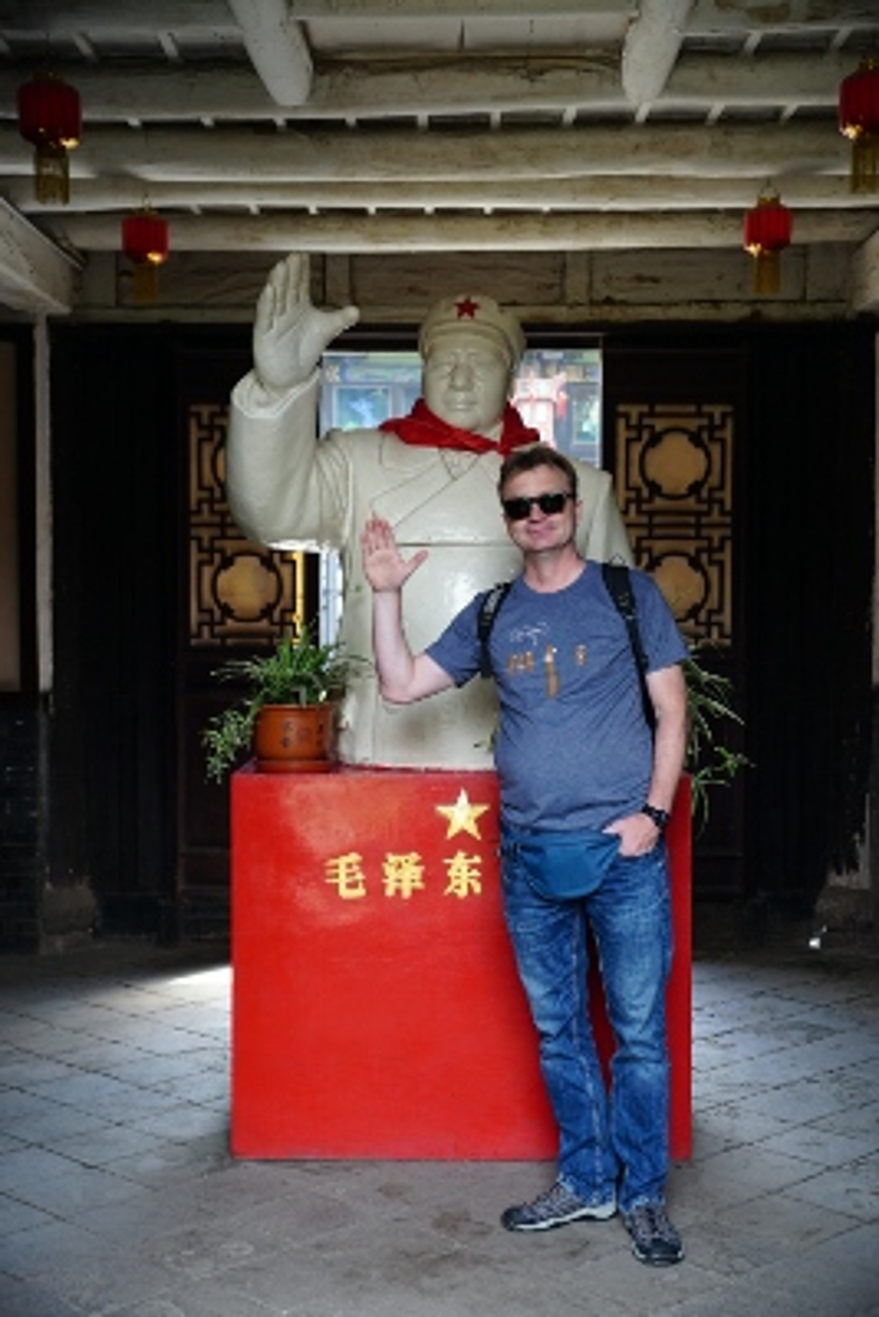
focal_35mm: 52
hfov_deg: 25.8
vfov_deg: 37.8
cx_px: 440
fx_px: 1921
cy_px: 658
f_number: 4.5
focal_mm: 35
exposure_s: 1/60
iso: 250
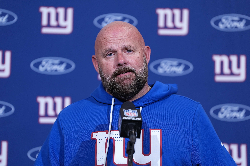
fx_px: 1389
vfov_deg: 6.9
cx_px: 125
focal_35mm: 200
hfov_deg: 10.3
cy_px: 83
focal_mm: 200
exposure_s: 1/320
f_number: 2.8
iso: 500
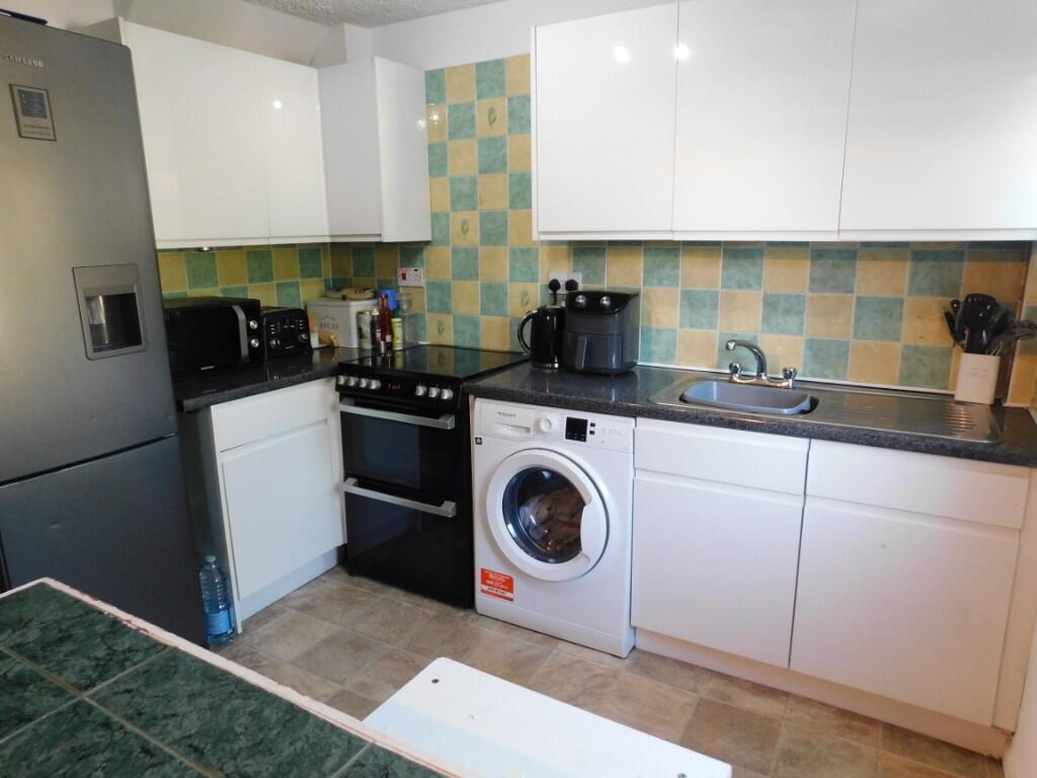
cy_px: 389
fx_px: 689
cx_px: 518
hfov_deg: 73.9
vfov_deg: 58.9
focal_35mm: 23
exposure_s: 1/30
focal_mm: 4
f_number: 3
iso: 320
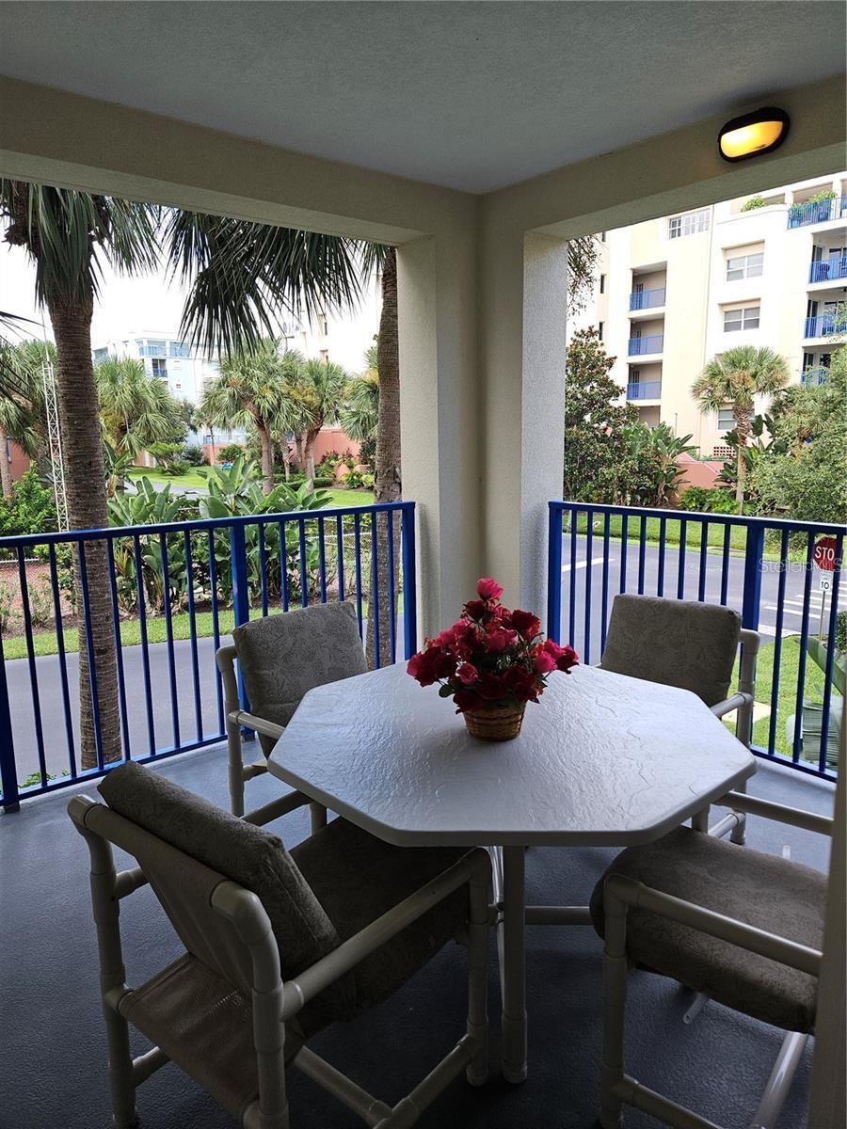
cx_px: 424
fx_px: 750
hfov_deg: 58.9
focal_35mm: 23
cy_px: 564
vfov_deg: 73.9
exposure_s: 1/177
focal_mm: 5.4
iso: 25
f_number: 1.8
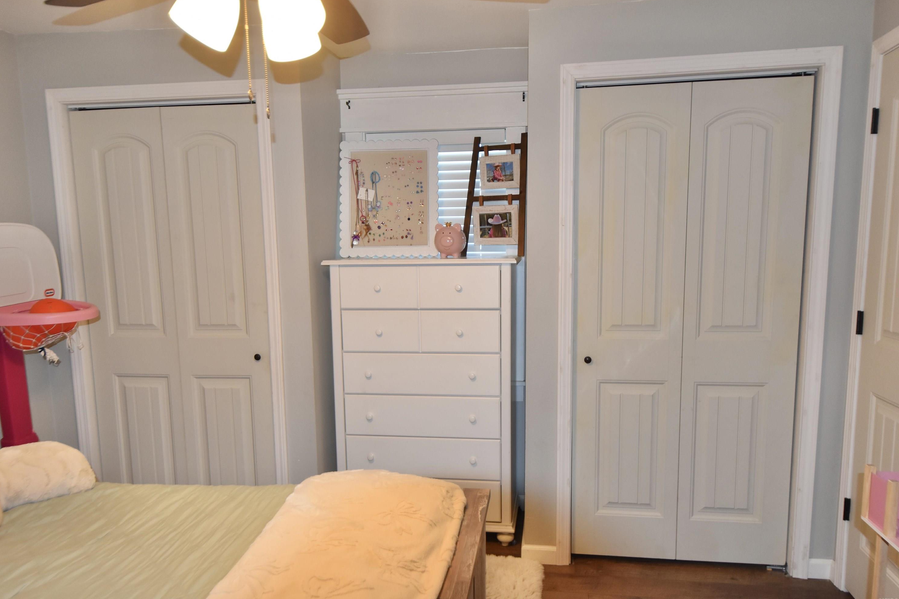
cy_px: 293
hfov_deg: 68.3
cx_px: 442
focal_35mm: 27
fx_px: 662
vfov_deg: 48.7
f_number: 4.5
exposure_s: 1/80
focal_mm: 17
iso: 800
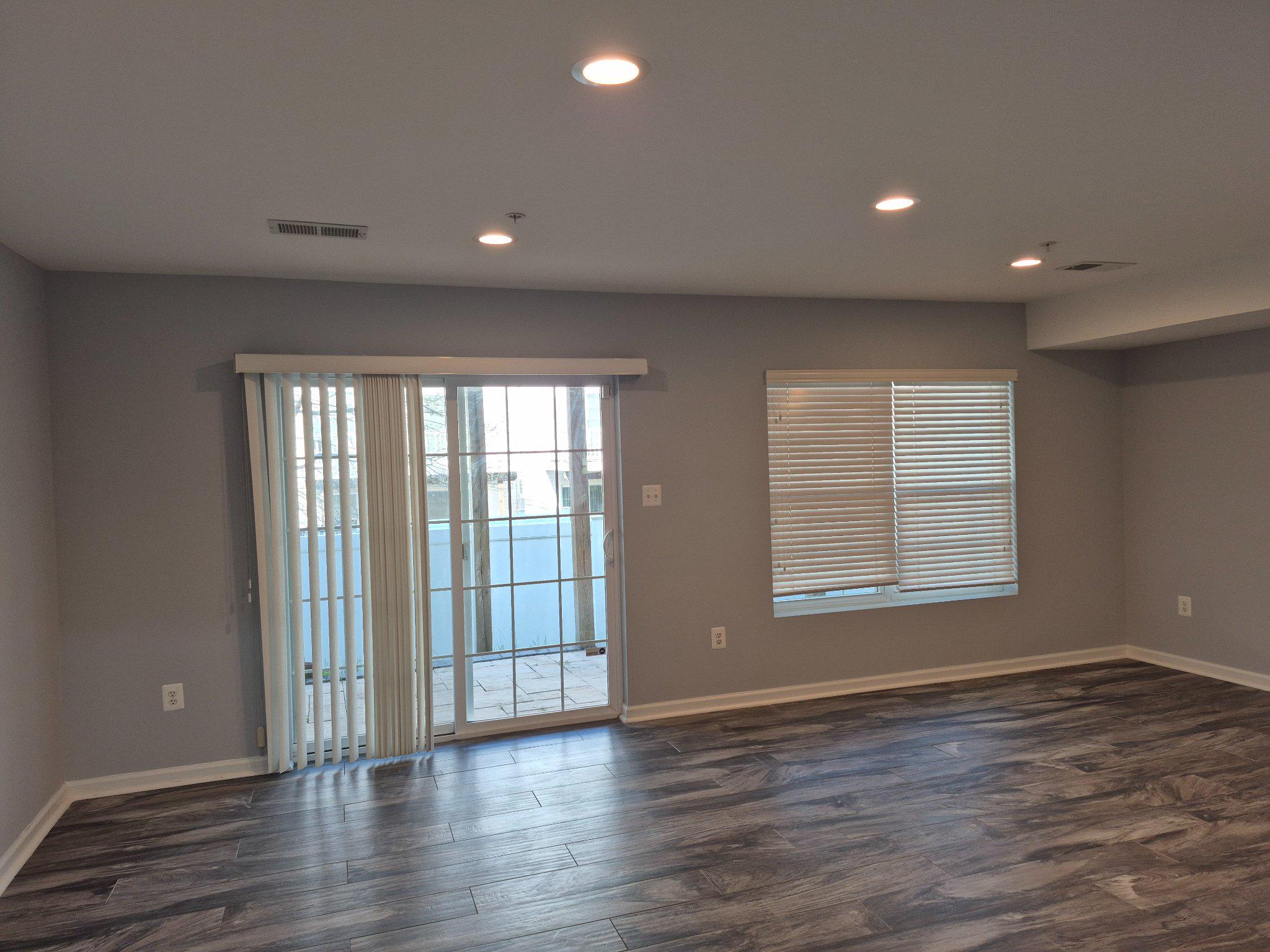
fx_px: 844
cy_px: 476
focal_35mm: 23
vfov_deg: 58.9
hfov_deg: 73.9
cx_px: 635
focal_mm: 5.4
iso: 50
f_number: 1.8
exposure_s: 1/120
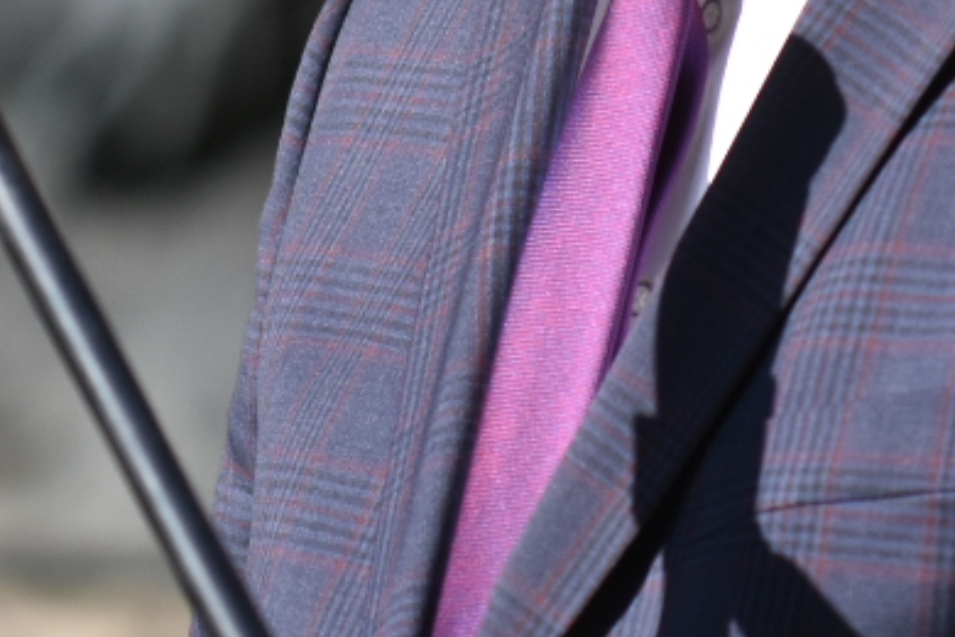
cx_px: 654
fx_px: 33051
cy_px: -605
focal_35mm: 1246
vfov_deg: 1.1
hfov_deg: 1.7
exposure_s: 1/4000
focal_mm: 200
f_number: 2.8
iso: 400
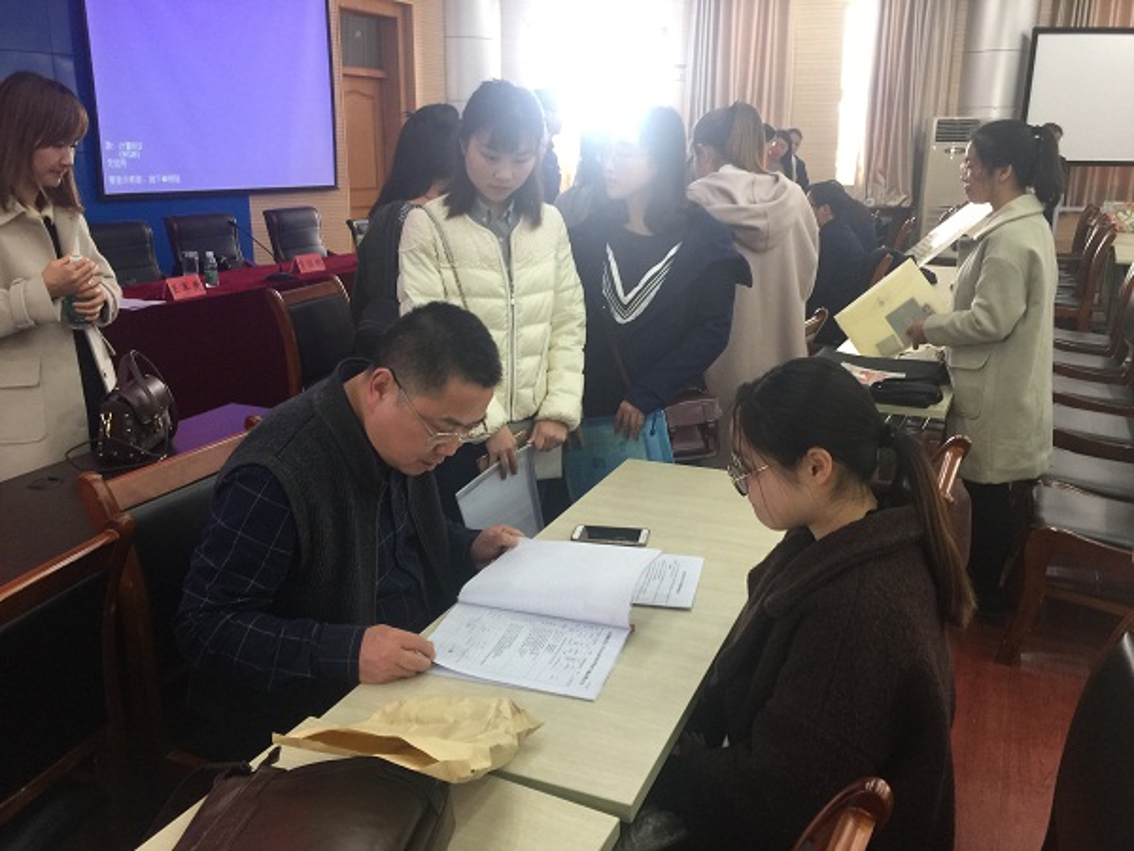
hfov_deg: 61.7
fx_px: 950
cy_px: 426
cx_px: 567
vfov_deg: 48.2
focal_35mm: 29
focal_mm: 4.15
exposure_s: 1/17
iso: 64
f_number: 2.2
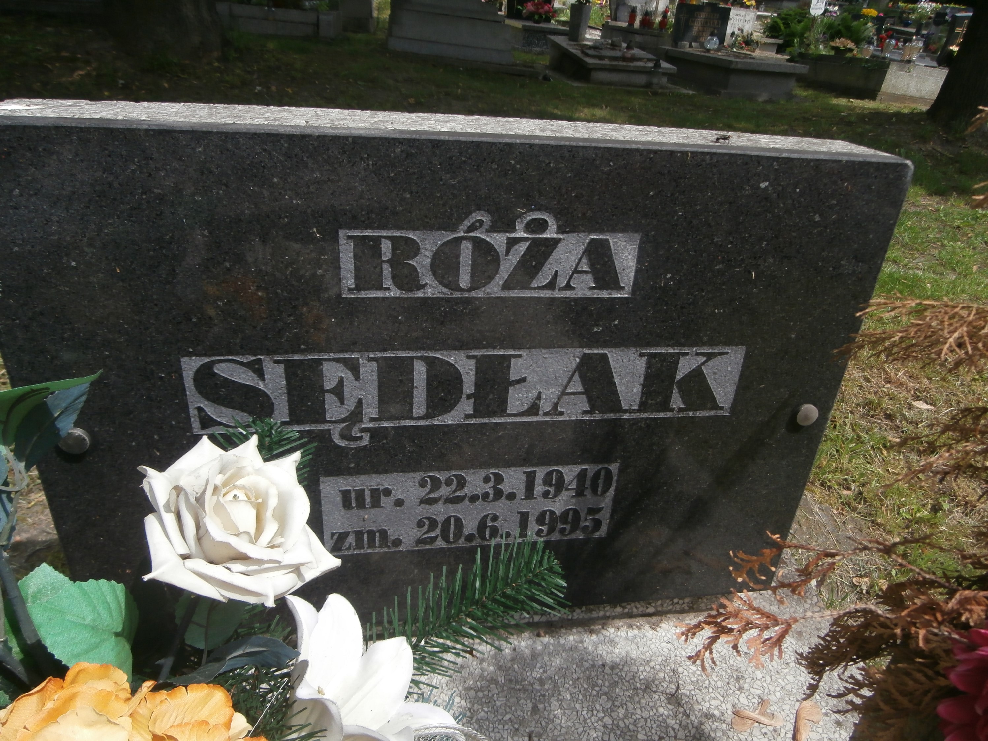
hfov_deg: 71.6
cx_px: 494
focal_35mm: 24
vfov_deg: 56.8
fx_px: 685
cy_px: 370
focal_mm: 4.2
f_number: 3
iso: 100
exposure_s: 1/640
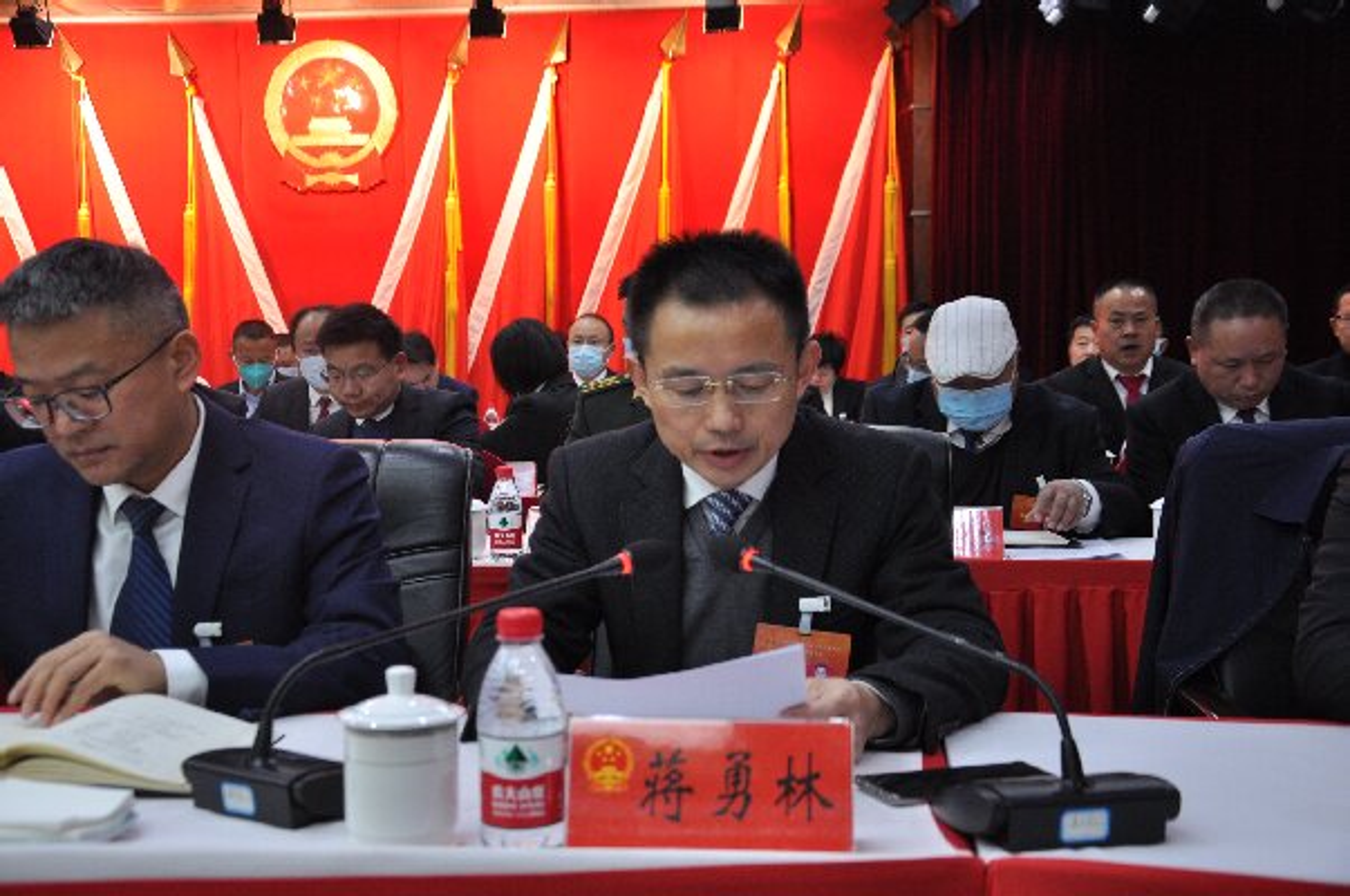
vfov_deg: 31.8
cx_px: 675
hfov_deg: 46.5
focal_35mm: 42
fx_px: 1572
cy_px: 448
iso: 500
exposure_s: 1/45
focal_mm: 28
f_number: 4
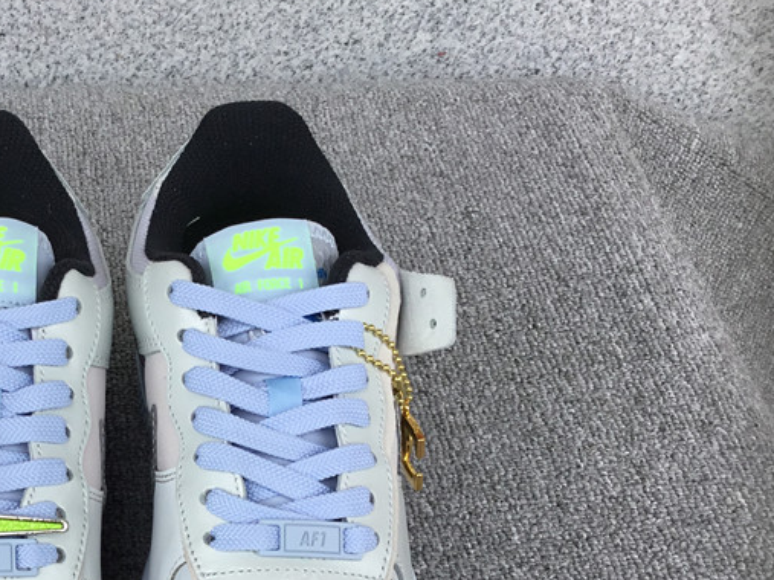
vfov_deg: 26.0
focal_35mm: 55
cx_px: 108
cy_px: 480
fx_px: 1229
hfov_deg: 33.5
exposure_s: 1/332
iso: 25
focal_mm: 3.3
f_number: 2.4
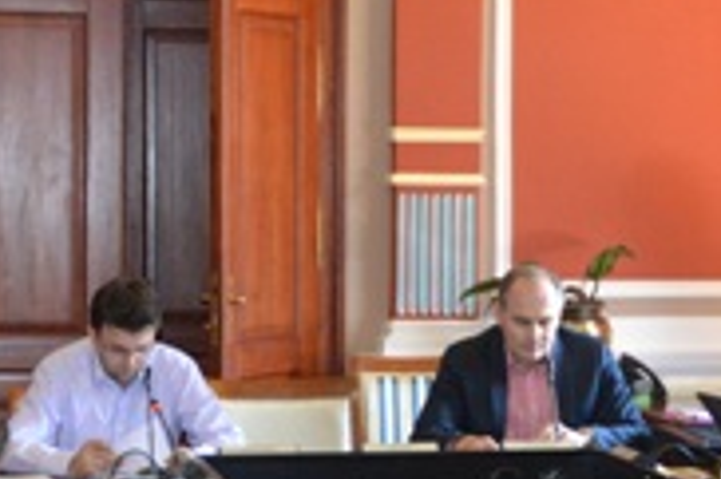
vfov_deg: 11.8
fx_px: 2321
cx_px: 499
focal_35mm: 116
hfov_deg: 17.6
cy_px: 283
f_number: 4
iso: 2000
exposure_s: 1/60
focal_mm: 22
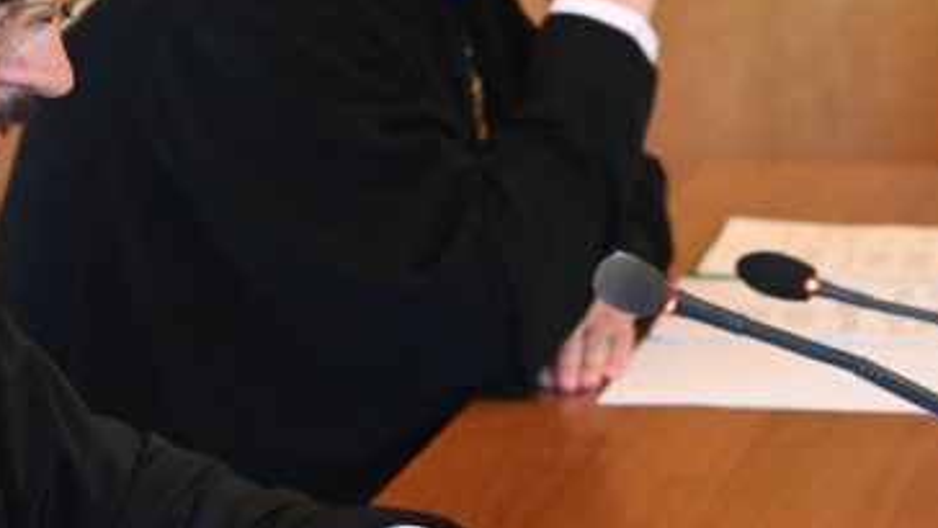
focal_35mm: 177
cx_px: 317
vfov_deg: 6.9
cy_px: 236
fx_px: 4404
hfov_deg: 12.1
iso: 3200
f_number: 4
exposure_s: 1/80
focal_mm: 60
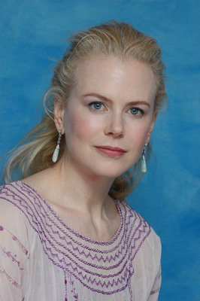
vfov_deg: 10.2
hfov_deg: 6.8
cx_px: 100
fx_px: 1690
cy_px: 150
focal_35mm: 202
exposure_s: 1/640
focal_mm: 135
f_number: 9
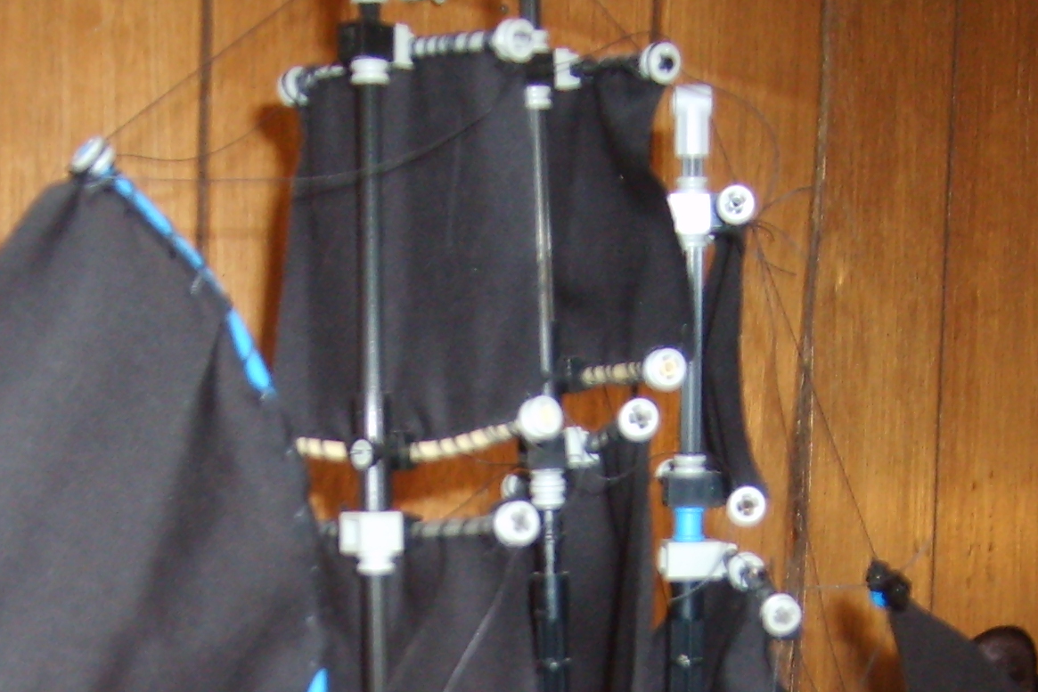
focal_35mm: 80
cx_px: 378
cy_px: 822
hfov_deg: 25.3
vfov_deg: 16.4
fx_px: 2307
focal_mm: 5.8
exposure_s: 1/45
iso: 100
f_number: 2.8
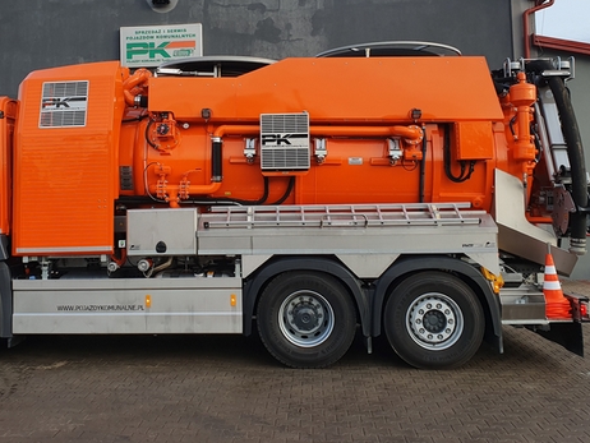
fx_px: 614
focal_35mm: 36
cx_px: 223
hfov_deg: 50.8
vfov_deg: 39.2
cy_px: 144
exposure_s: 1/219
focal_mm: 4.32
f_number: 2.4
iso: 50
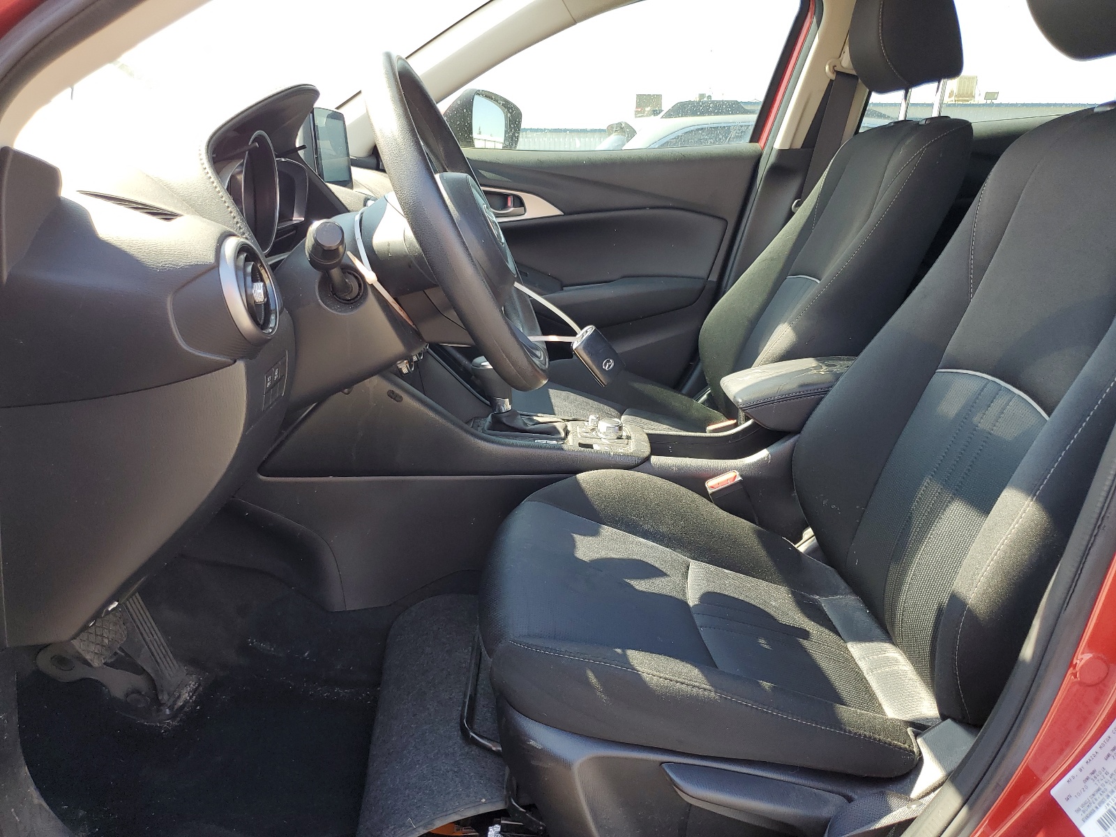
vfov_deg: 53.1
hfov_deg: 67.3
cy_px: 418
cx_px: 558
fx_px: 838
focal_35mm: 26
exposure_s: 1/250
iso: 50
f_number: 1.5
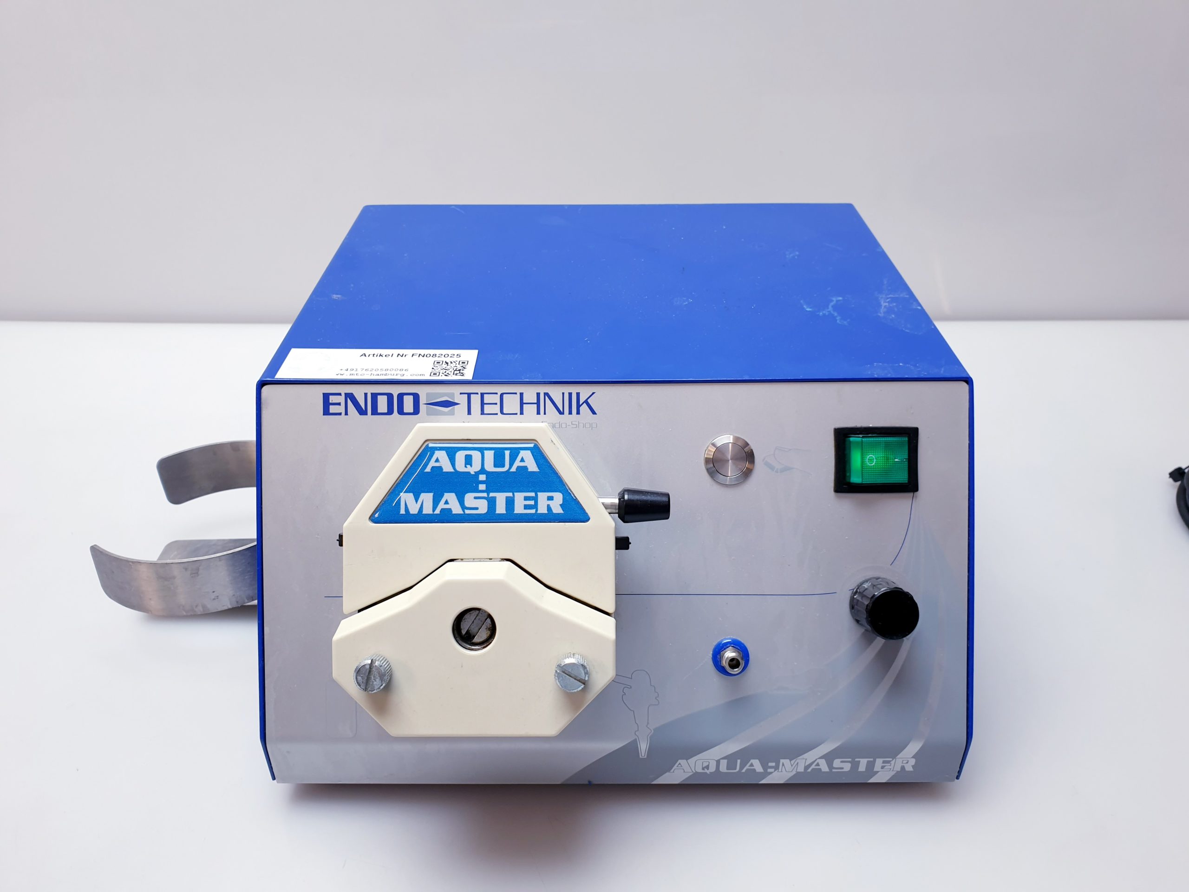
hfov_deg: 67.3
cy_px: 446
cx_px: 594
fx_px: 893
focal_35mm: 26
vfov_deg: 53.1
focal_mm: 4.3
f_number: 2.4
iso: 50
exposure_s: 1/50
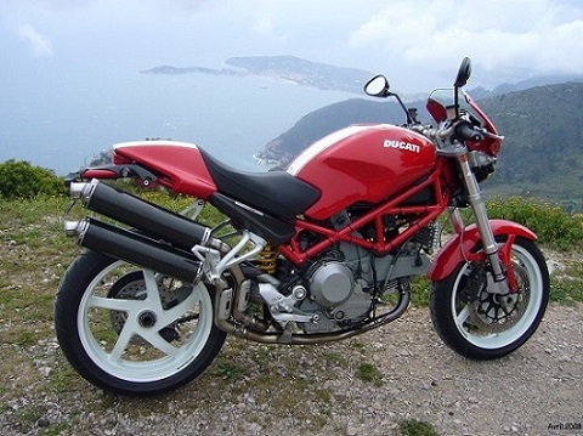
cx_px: 292
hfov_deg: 52.7
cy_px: 218
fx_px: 589
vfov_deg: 40.6
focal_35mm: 35
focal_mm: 5.8
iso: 100
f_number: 5.6
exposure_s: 1/200
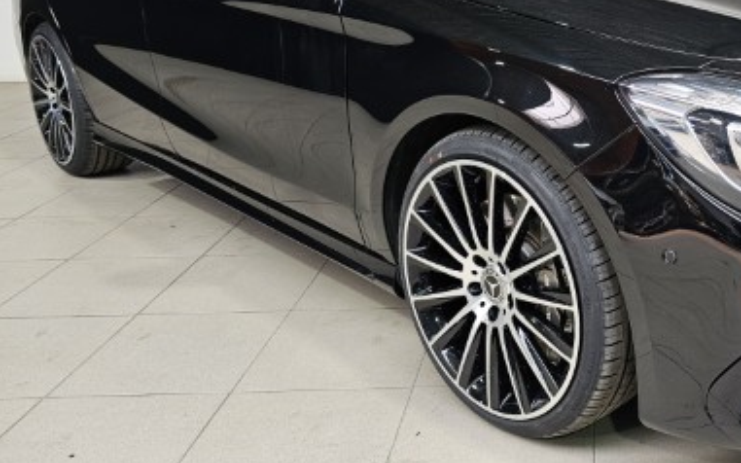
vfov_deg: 31.1
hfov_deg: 45.5
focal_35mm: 41
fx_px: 828
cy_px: 163
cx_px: 603
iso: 64
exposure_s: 1/100
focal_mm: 6.3
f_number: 1.7
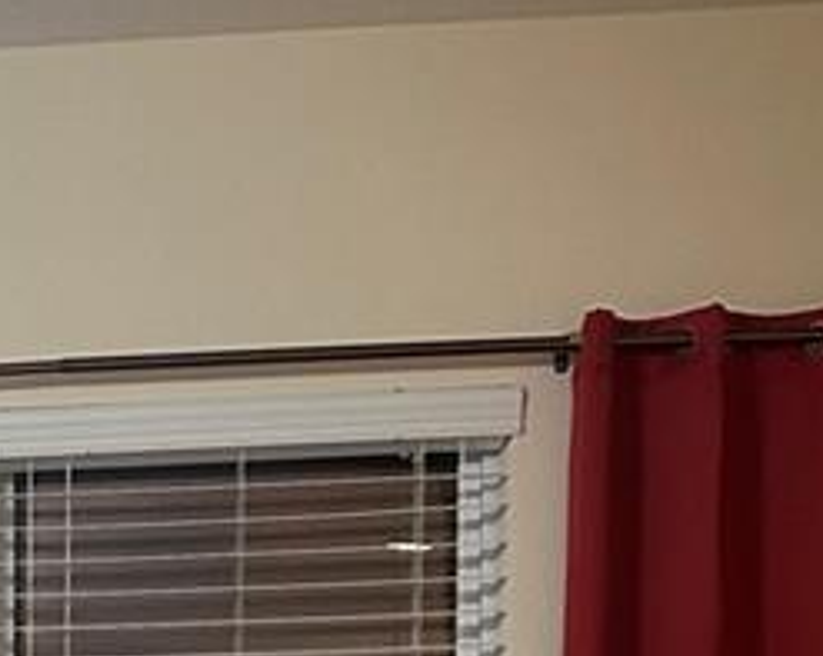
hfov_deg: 15.6
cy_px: 1059
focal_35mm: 114
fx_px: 2773
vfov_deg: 12.6
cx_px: -383
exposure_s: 1/60
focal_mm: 6.86
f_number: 1.78
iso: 500
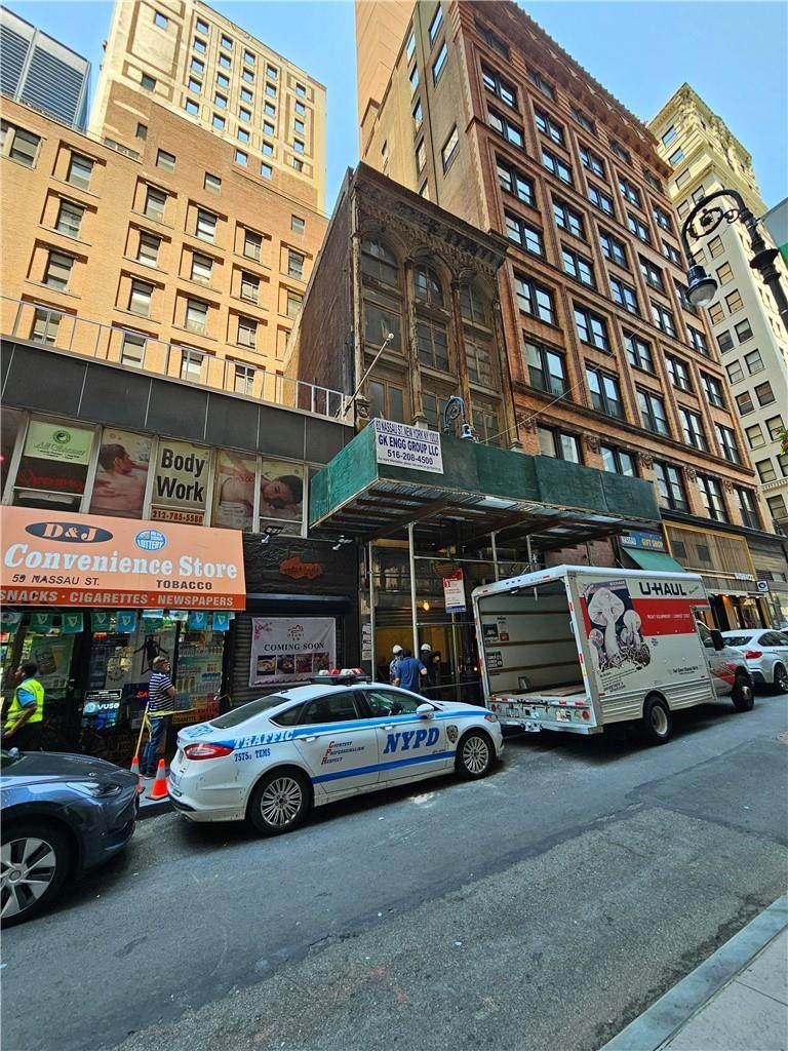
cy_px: 526
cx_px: 394
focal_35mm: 13
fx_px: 395
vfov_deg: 106.2
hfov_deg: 89.9
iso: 50
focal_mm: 2.2
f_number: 2.2
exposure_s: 1/208
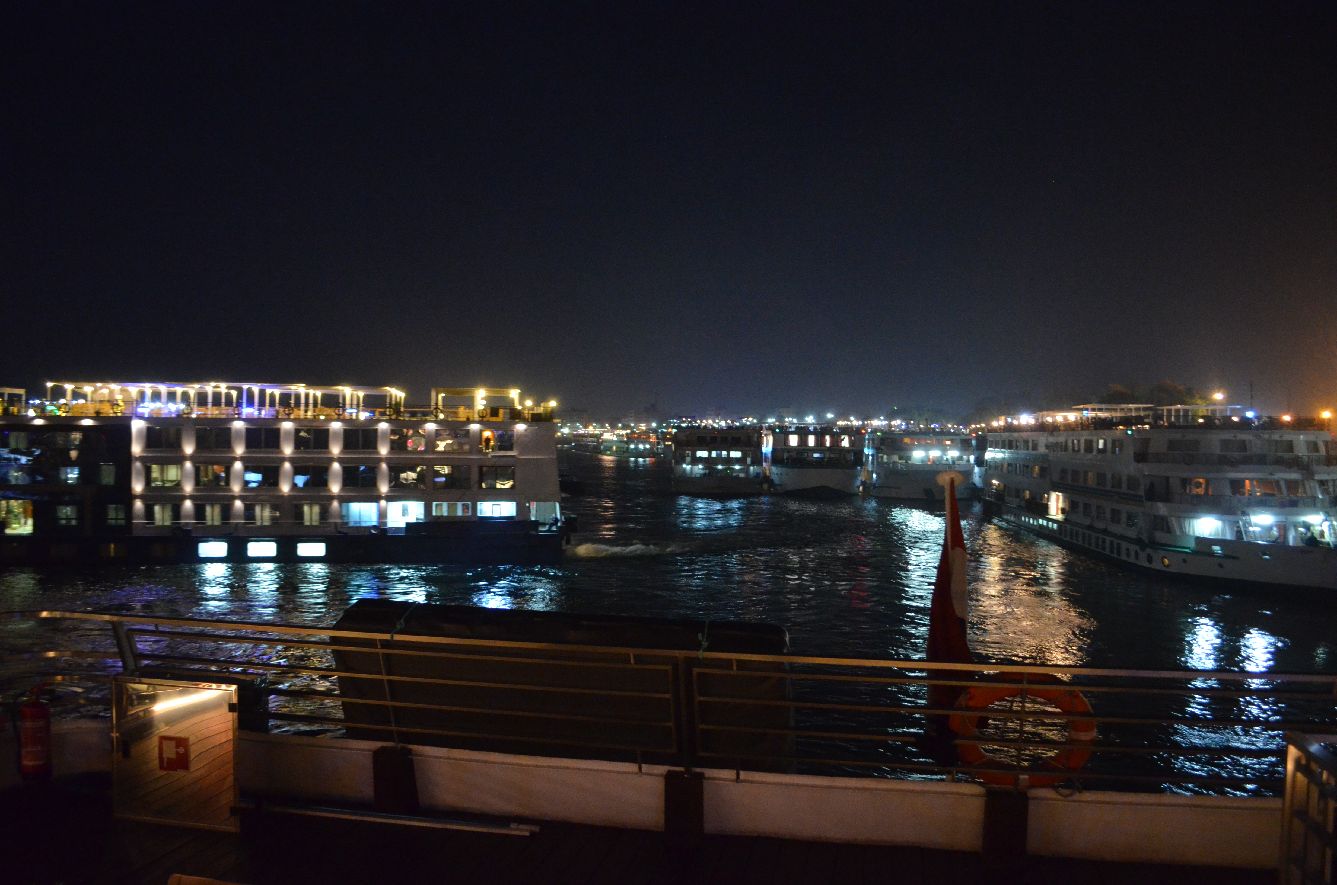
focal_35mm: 27
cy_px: 442
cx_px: 668
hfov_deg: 67.5
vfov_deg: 47.7
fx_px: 1001
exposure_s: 1/10
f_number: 3.5
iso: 3200
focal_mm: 18
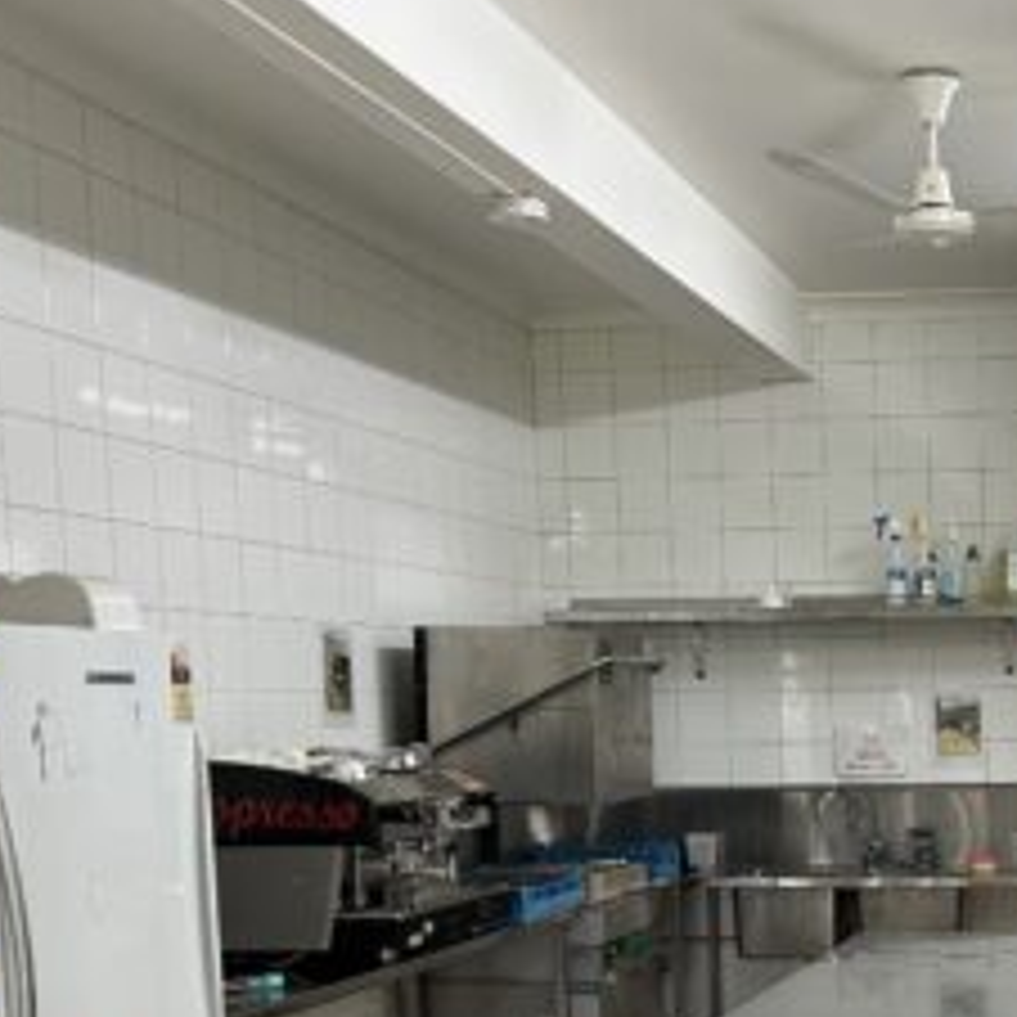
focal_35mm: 59
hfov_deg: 27.4
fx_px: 1961
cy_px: 907
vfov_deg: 28.0
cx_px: 1022
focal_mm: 5.7
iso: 125
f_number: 1.5
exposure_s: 1/50
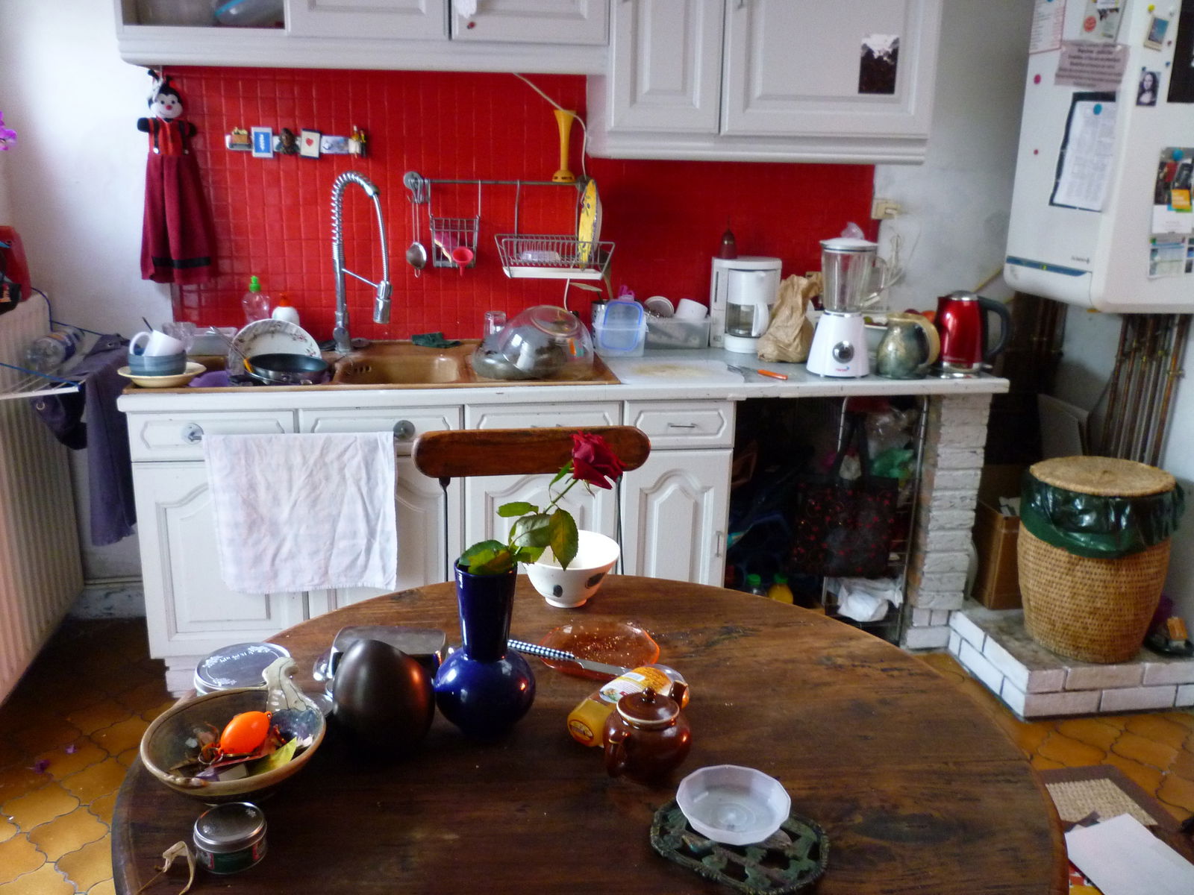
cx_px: 597
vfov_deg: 48.2
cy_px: 448
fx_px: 1000
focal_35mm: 29
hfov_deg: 61.7
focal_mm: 5.2
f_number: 3.3
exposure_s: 1/8
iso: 400
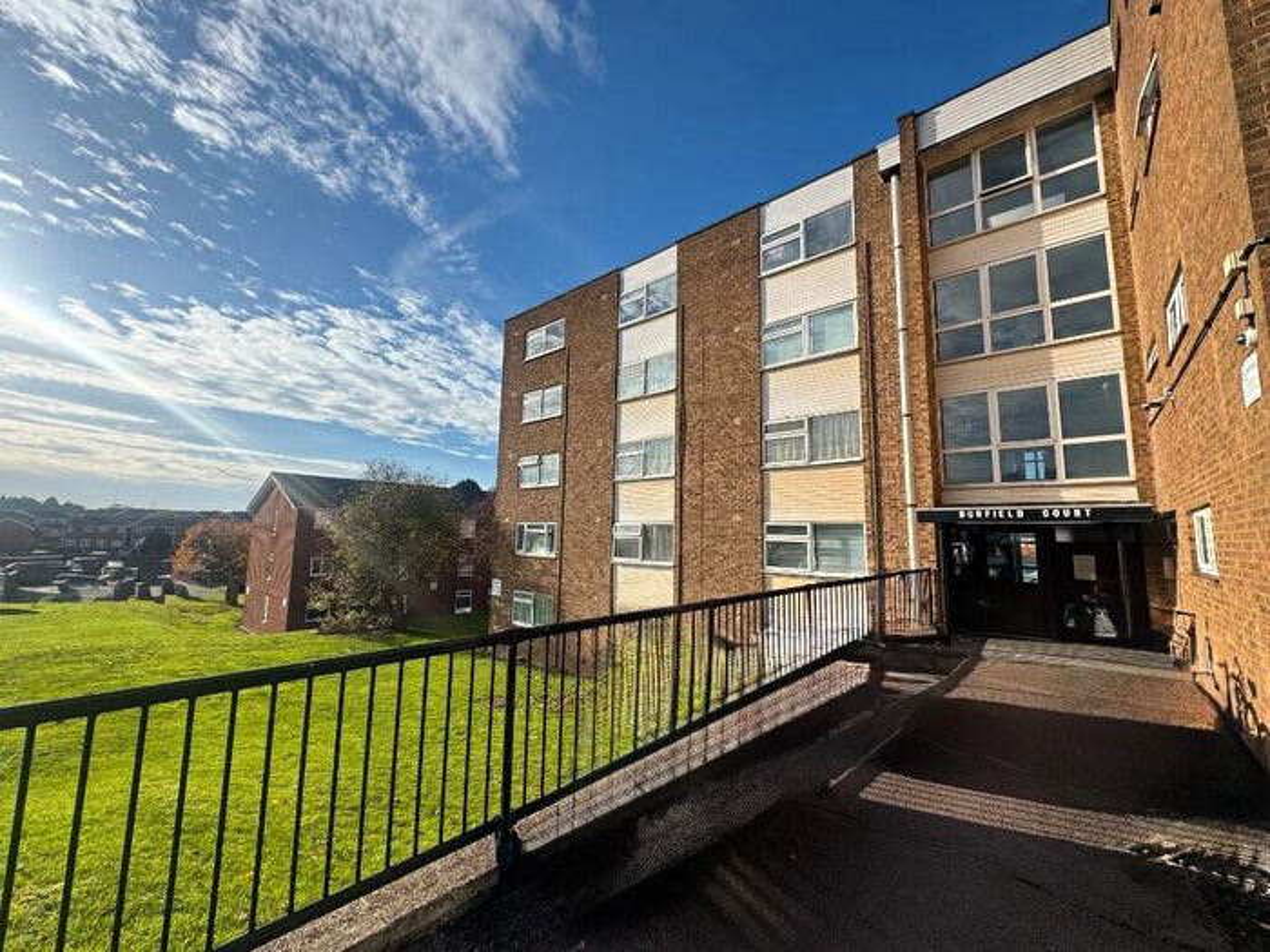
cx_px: 635
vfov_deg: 85.7
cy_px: 476
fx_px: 514
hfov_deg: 102.1
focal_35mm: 14
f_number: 2.2
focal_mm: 2.22
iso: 50
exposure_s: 1/2083
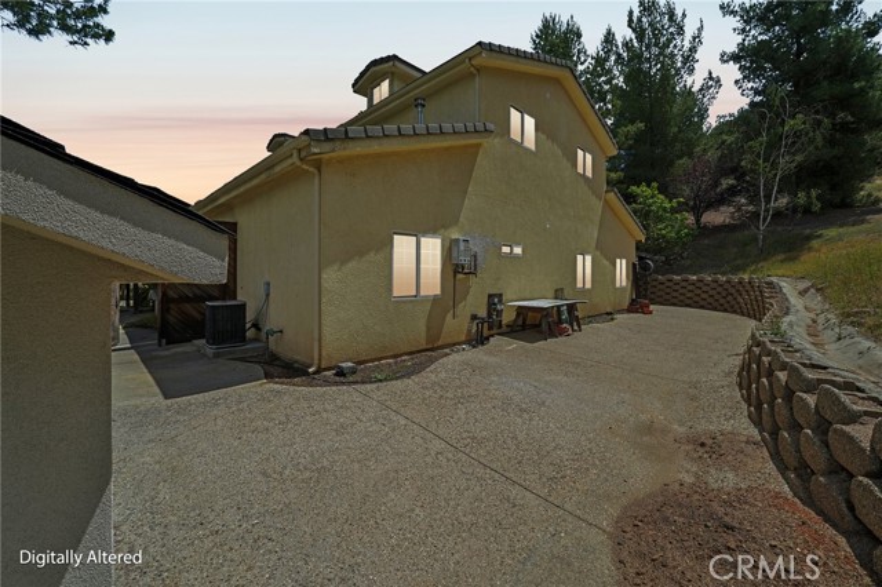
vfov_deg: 81.1
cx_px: 441
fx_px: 343
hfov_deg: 104.3
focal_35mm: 14
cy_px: 294
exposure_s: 1/320
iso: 100
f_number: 8
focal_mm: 14
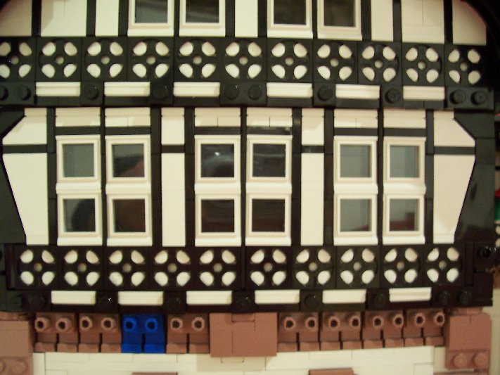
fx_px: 534
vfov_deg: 38.7
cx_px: 250
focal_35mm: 37
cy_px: 188
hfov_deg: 50.1
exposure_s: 1/8
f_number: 2.8
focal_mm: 5.6
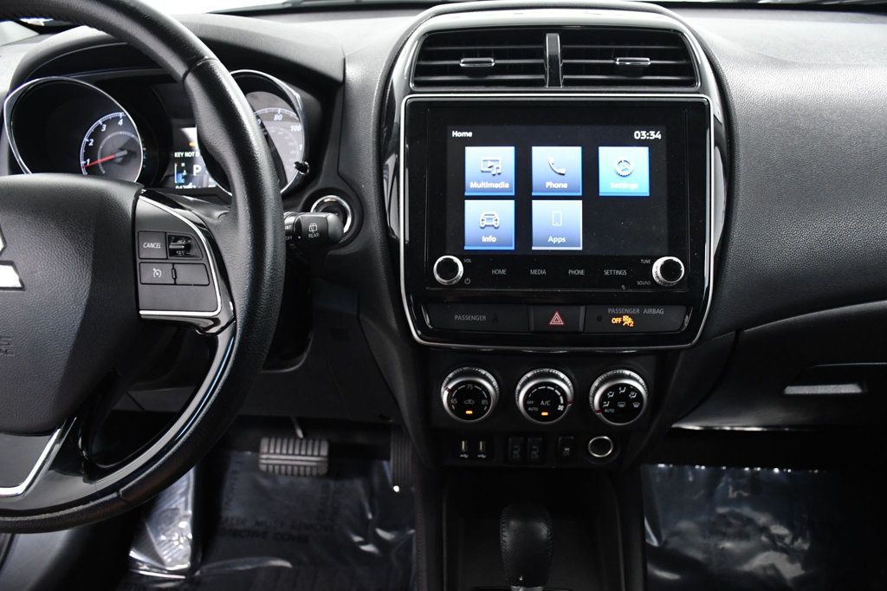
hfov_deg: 61.9
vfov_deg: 43.6
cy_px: 296
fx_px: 739
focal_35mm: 30
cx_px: 444
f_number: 5
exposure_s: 1/100
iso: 2500
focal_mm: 20
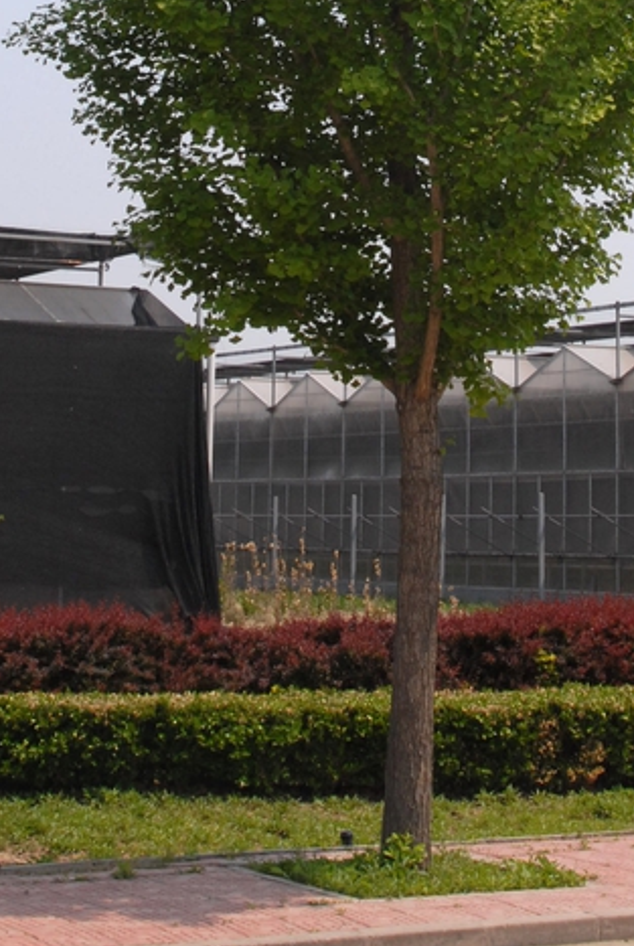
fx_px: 2421
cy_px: -77
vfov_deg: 21.1
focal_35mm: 92
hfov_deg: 14.9
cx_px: 402
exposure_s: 1/500
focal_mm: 28
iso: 400
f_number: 11
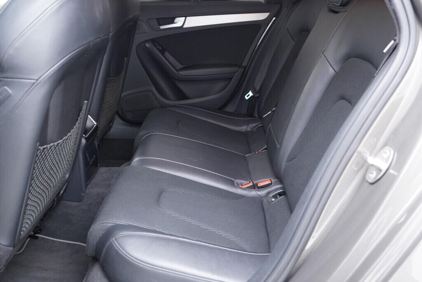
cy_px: 141
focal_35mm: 36
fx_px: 422
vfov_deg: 36.9
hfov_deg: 53.1
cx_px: 211
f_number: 2.8
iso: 1000
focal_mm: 24
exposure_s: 1/40
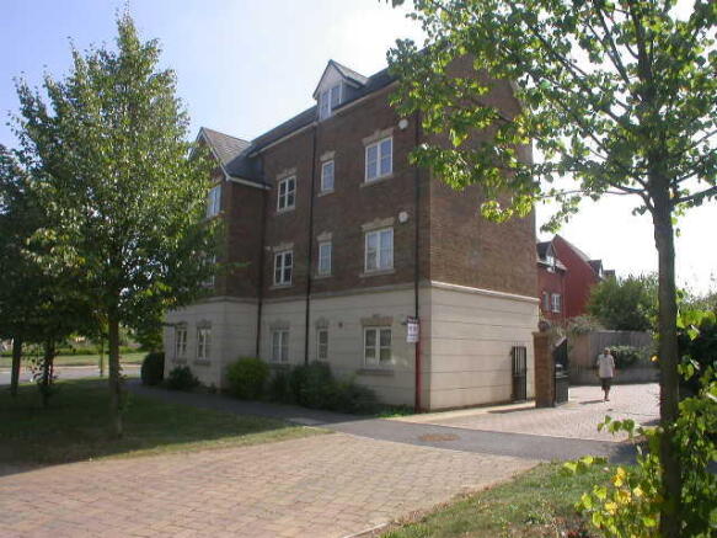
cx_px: 358
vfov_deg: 37.7
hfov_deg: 49.0
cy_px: 269
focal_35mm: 38
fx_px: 787
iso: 100
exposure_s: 1/244
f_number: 6.7
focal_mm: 7.85
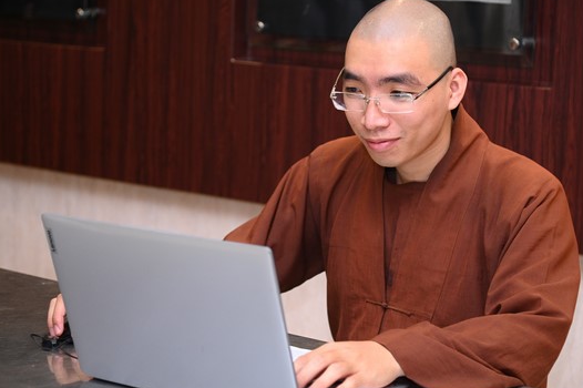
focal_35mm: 105
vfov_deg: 13.0
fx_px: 1699
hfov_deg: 19.5
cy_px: 194
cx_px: 298
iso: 1250
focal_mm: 85
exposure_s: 1/125
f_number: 4
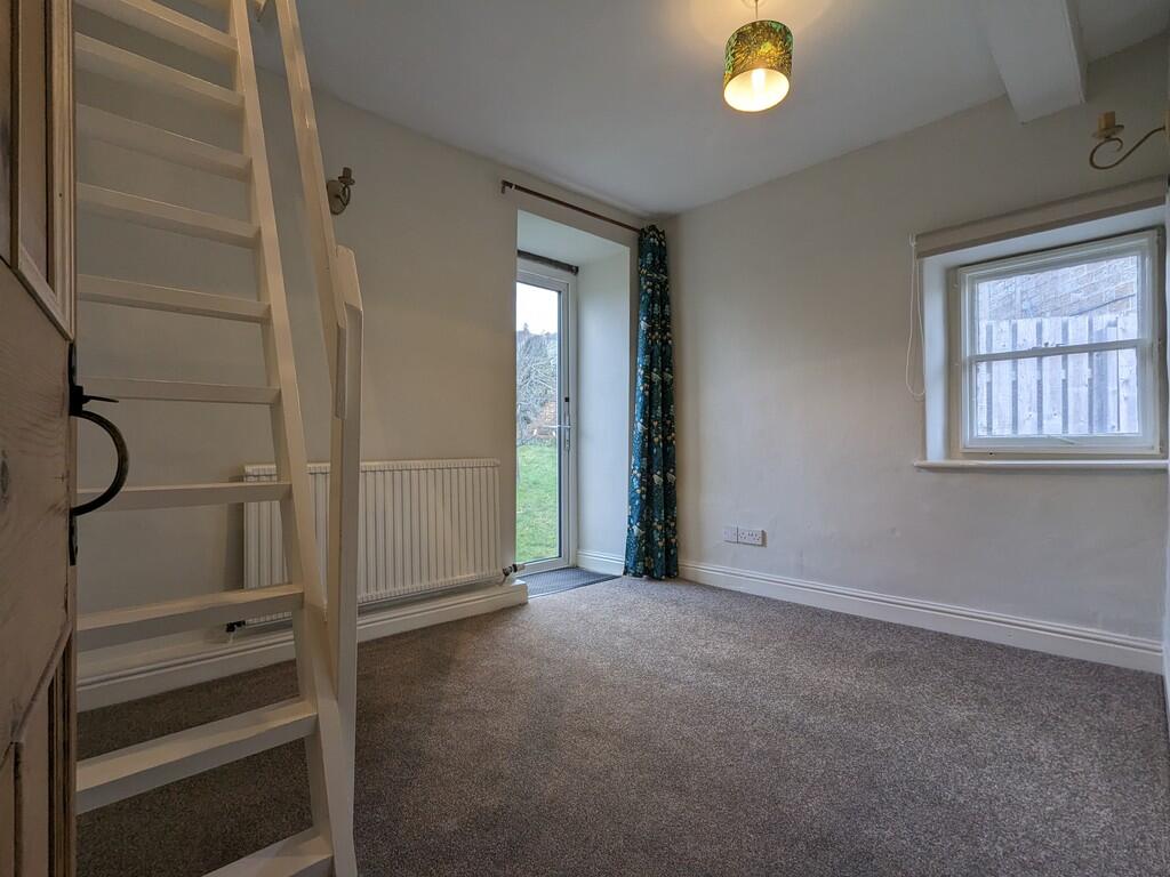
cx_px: 585
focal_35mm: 16
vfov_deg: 78.1
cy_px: 438
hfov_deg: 94.5
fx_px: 541
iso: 60
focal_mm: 2.35
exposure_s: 1/100
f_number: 2.2
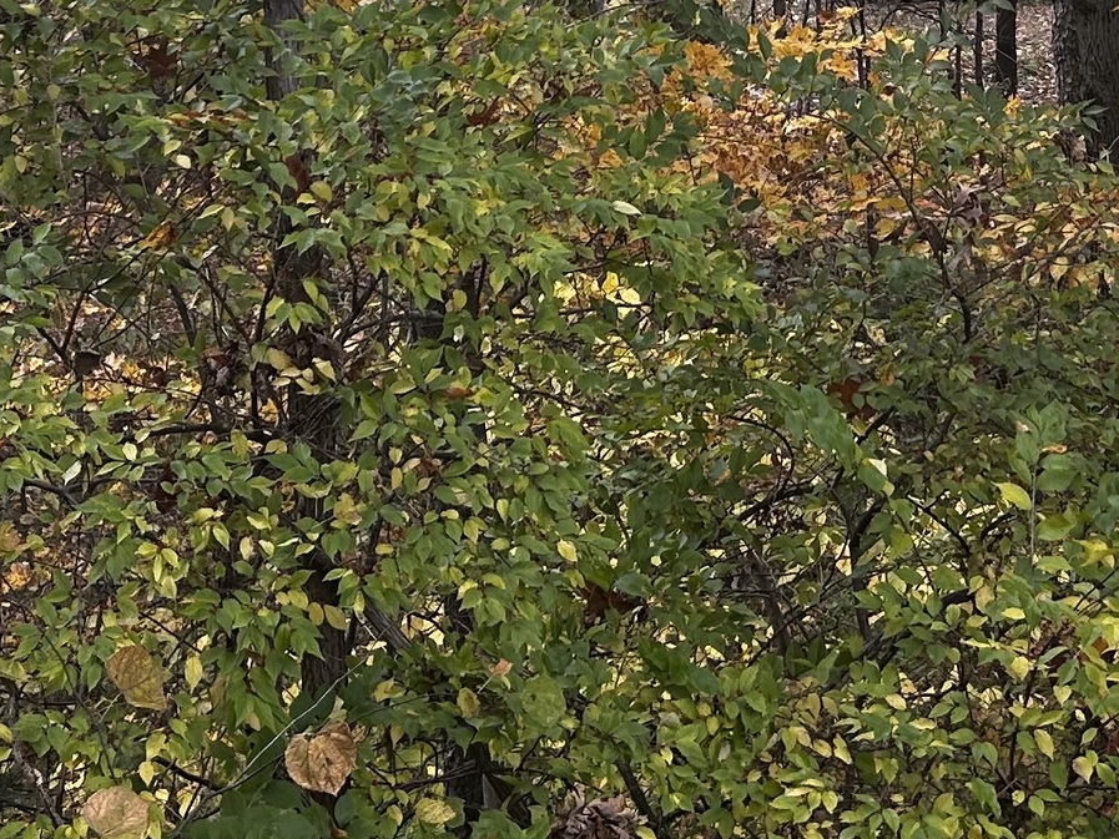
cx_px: 861
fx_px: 2877
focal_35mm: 89
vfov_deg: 14.9
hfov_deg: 21.8
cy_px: -568
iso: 40
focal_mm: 5.7
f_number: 1.5
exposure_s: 1/194
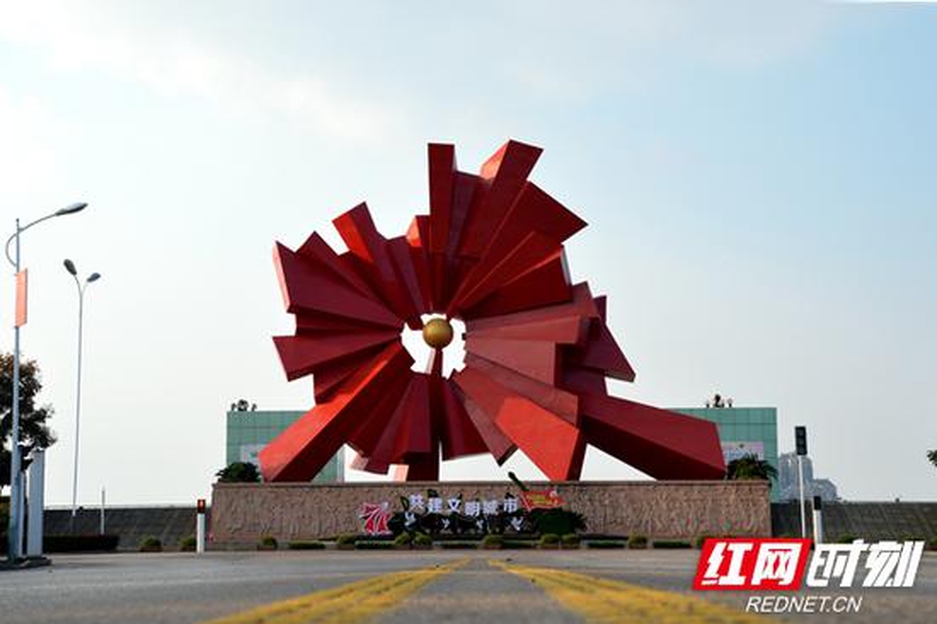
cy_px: 312
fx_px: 1561
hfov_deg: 33.4
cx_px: 468
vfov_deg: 22.6
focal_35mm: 60
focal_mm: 40
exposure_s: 1/200
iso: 200
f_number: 7.1
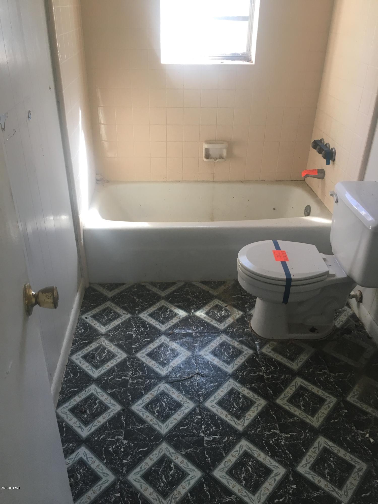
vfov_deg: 61.7
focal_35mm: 29
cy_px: 252
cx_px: 189
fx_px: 422
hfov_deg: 48.2
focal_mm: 4.15
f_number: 2.2
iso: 40
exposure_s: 1/30
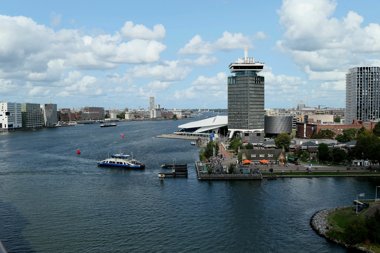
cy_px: 126
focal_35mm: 38
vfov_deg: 35.1
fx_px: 401
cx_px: 190
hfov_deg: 50.7
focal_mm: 14
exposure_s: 1/3200
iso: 125
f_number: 2.8
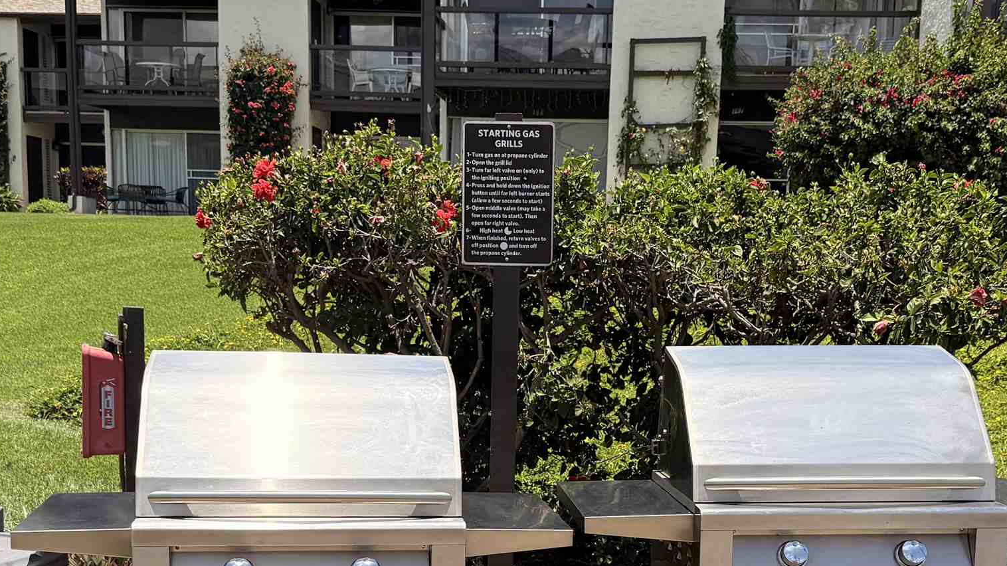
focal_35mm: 53
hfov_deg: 39.2
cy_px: 505
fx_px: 1415
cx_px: 533
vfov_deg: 22.1
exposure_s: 1/6711
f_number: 1.78
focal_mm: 6.76
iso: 125
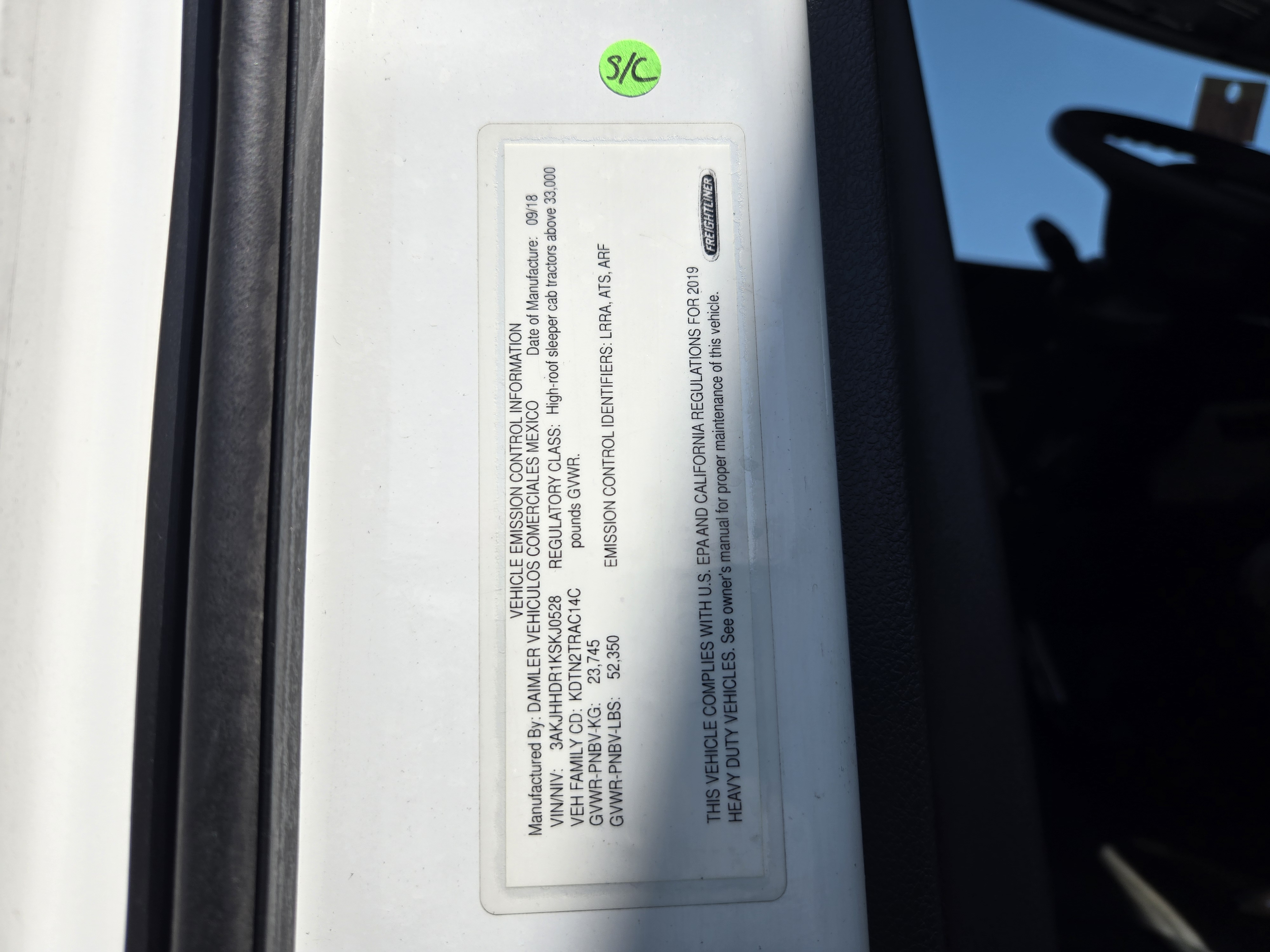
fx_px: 844
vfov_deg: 58.9
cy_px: 476
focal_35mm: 23
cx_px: 635
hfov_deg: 73.9
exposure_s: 1/2283
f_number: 1.8
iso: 25
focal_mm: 5.4
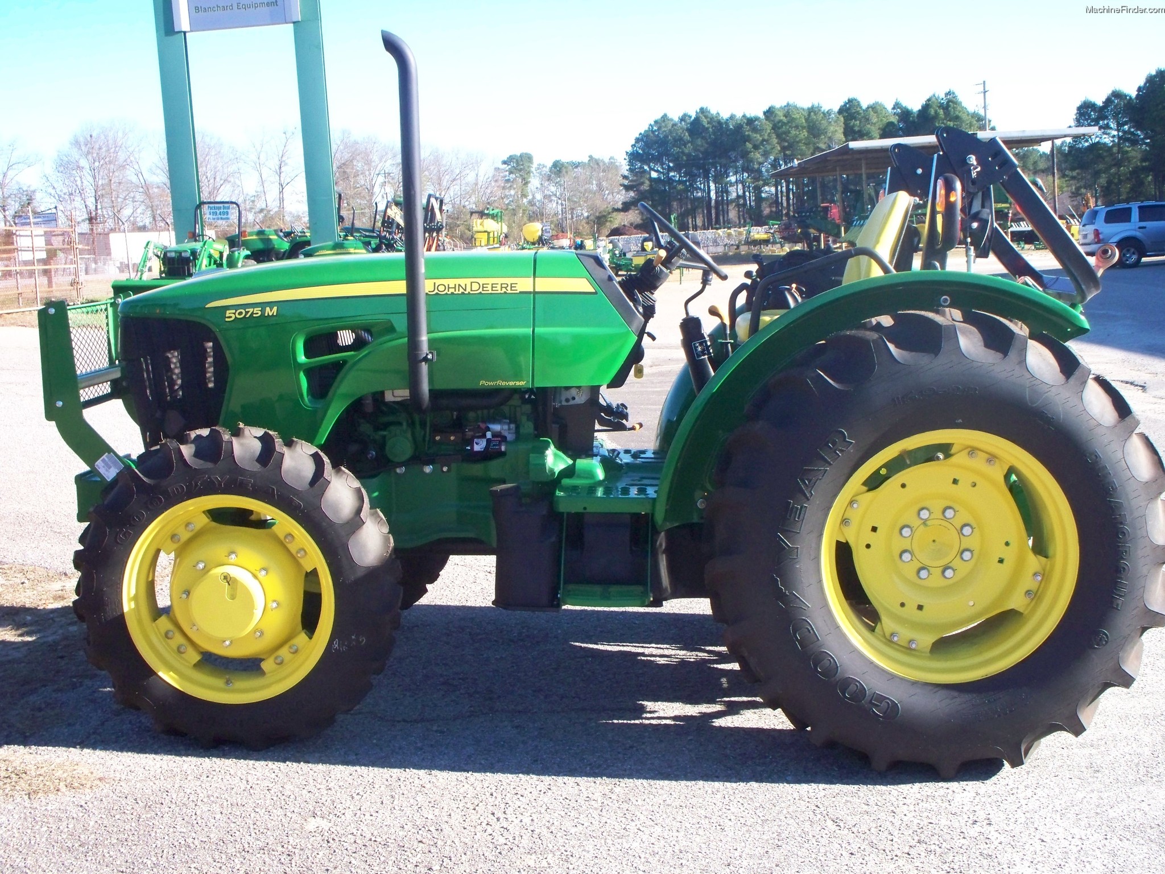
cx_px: 582
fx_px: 1548
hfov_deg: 41.2
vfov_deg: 31.5
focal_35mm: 46
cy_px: 437
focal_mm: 9.86
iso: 400
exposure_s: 1/500
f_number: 5.1
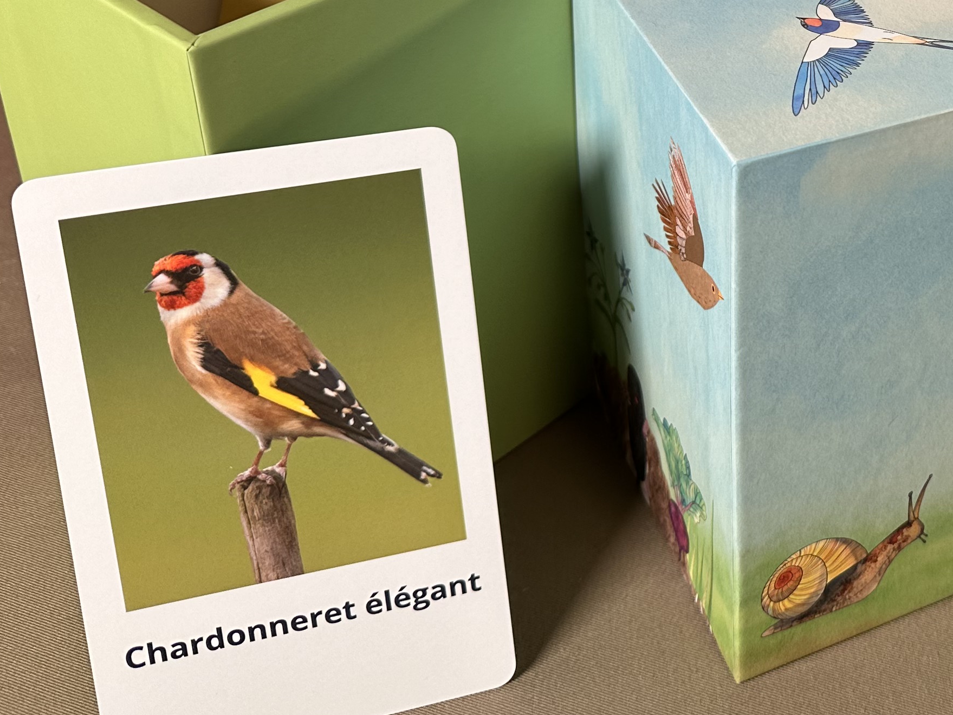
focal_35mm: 55
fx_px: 1514
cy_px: -65
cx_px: 974
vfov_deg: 24.8
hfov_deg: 32.0
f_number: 1.78
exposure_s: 1/115
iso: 50
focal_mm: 6.86
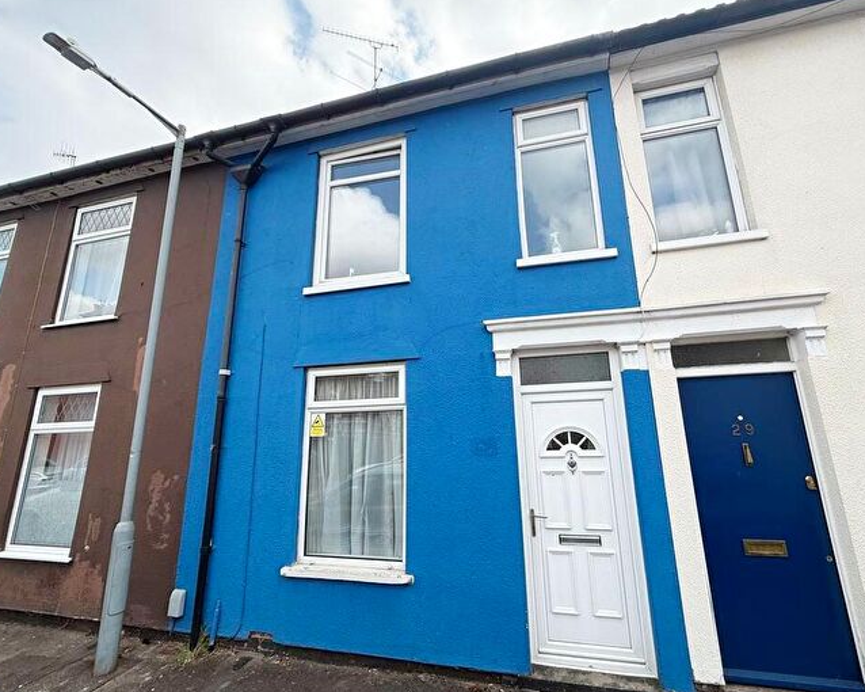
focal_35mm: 15
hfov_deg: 96.7
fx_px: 384
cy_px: 347
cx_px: 456
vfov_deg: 84.0
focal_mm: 2.22
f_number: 2.2
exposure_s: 1/742
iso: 50
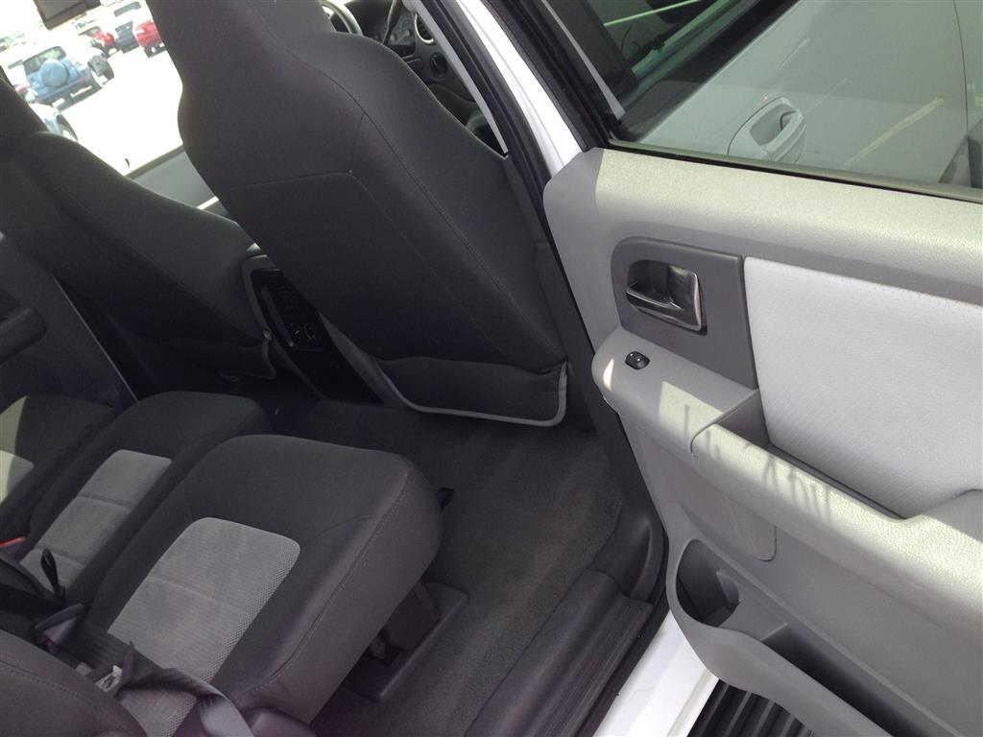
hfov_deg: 55.4
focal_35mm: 33
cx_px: 492
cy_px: 368
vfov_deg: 42.9
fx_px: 937
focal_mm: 4.13
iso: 50
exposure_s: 1/143
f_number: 2.4
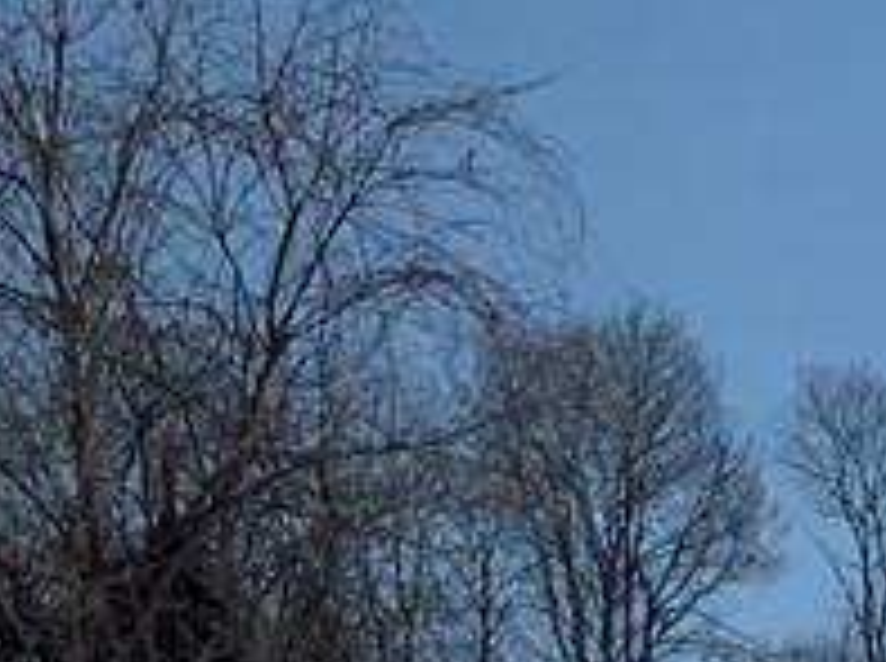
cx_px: 2181
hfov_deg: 10.9
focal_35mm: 151
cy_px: 1504
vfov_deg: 9.0
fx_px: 3858
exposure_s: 1/12658
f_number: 1.8
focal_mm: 3
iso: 20
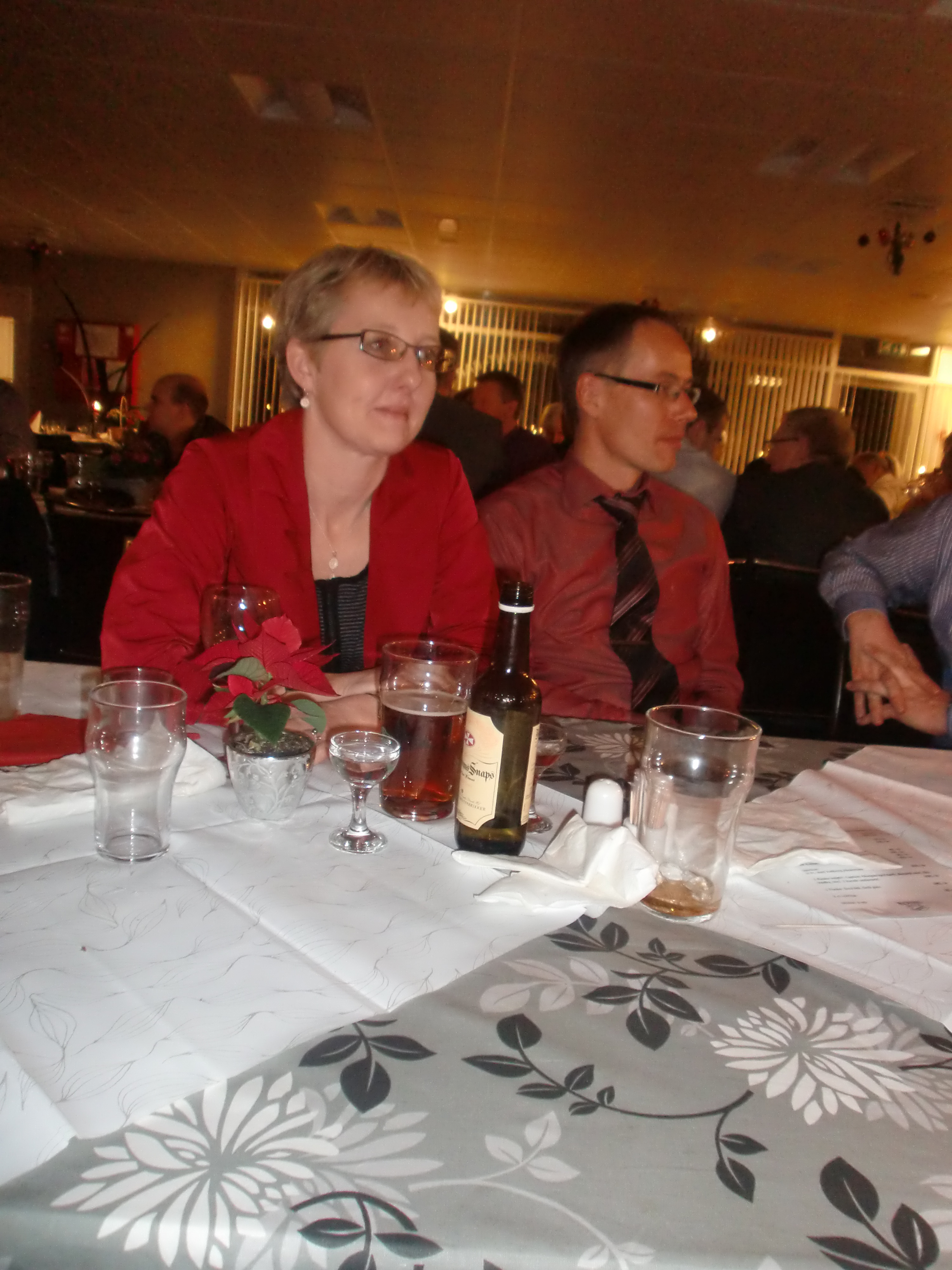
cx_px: 476
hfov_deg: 53.1
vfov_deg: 67.3
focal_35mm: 26
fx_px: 953
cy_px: 635
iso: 400
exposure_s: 1/40
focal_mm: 4.65
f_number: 2.6
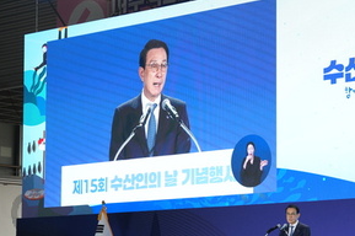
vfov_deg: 11.1
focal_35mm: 123
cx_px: 237
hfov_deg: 16.6
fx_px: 1212
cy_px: 175
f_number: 6.3
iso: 1250
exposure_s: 1/125
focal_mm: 71
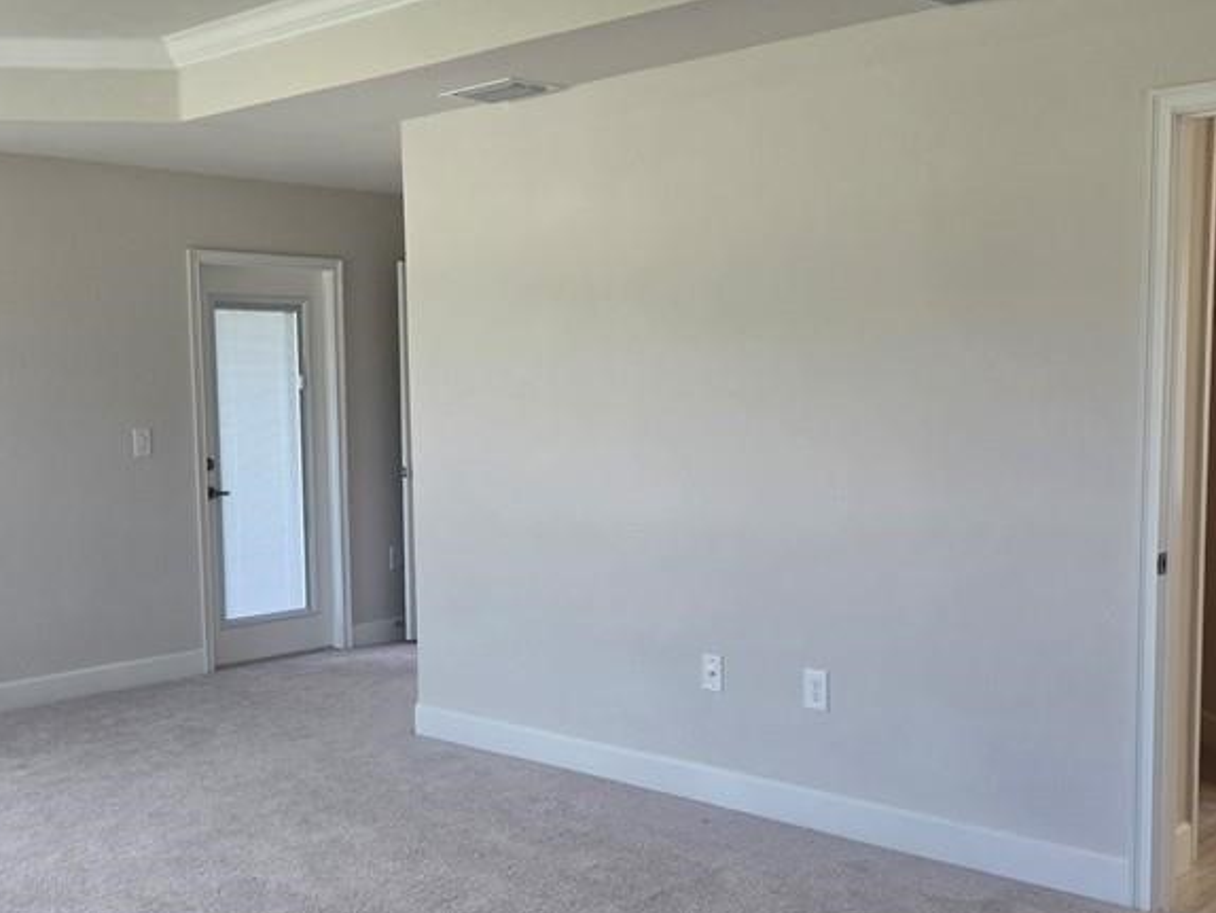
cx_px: 542
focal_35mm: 41
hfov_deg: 45.7
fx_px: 1441
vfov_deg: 35.1
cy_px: 504
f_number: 1.8
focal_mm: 5.4
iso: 64
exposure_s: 1/120
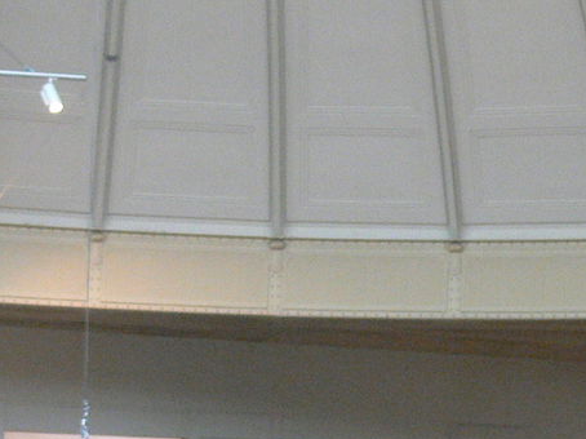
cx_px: 556
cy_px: 403
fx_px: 2149
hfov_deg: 15.3
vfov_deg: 11.6
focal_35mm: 127
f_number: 2.8
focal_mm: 7.6
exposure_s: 1/15
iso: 200
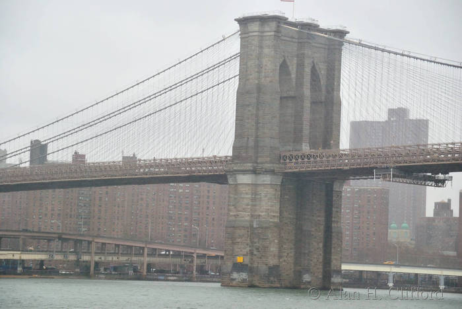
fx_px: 1580
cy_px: 154
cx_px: 231
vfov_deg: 11.2
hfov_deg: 16.6
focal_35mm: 123
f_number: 5.3
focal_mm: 82
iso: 800
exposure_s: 1/500
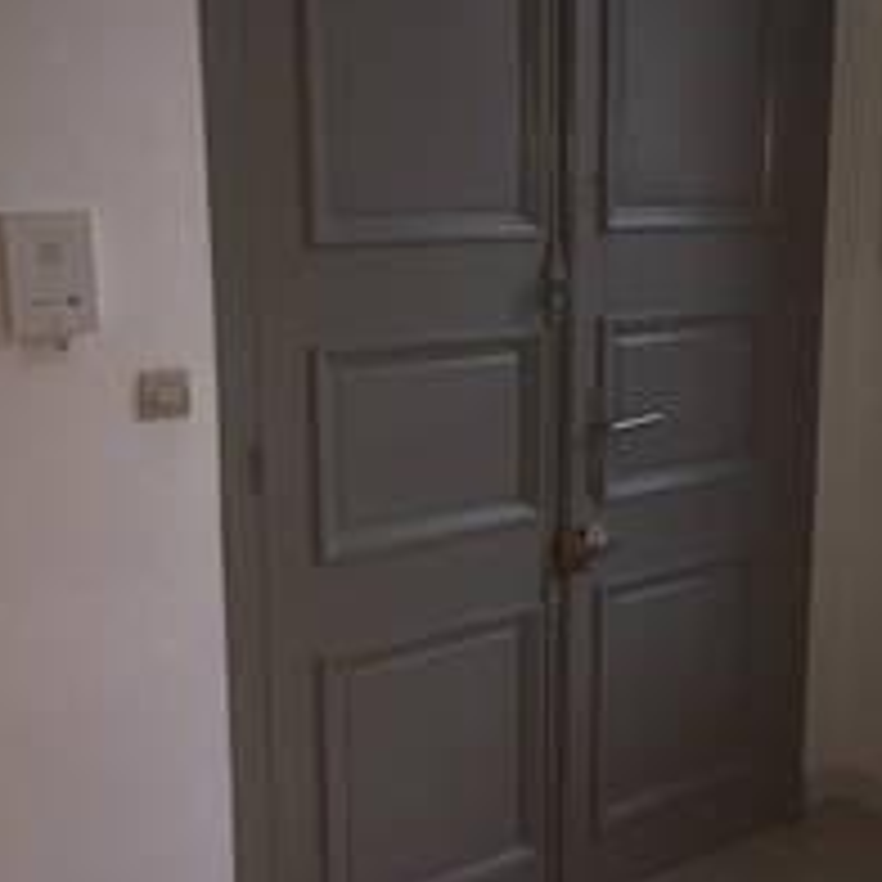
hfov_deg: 35.5
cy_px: 418
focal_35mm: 47
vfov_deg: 36.1
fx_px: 1355
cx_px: 626
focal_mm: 4.15
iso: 64
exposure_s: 1/33
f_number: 2.2
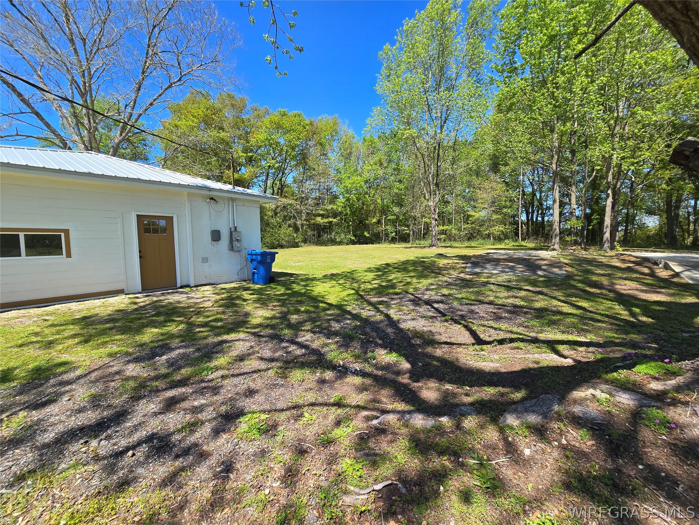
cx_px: 350
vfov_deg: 89.9
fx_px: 263
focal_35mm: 13
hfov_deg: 106.2
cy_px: 262
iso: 80
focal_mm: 2.2
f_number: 2.2
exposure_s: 1/2000
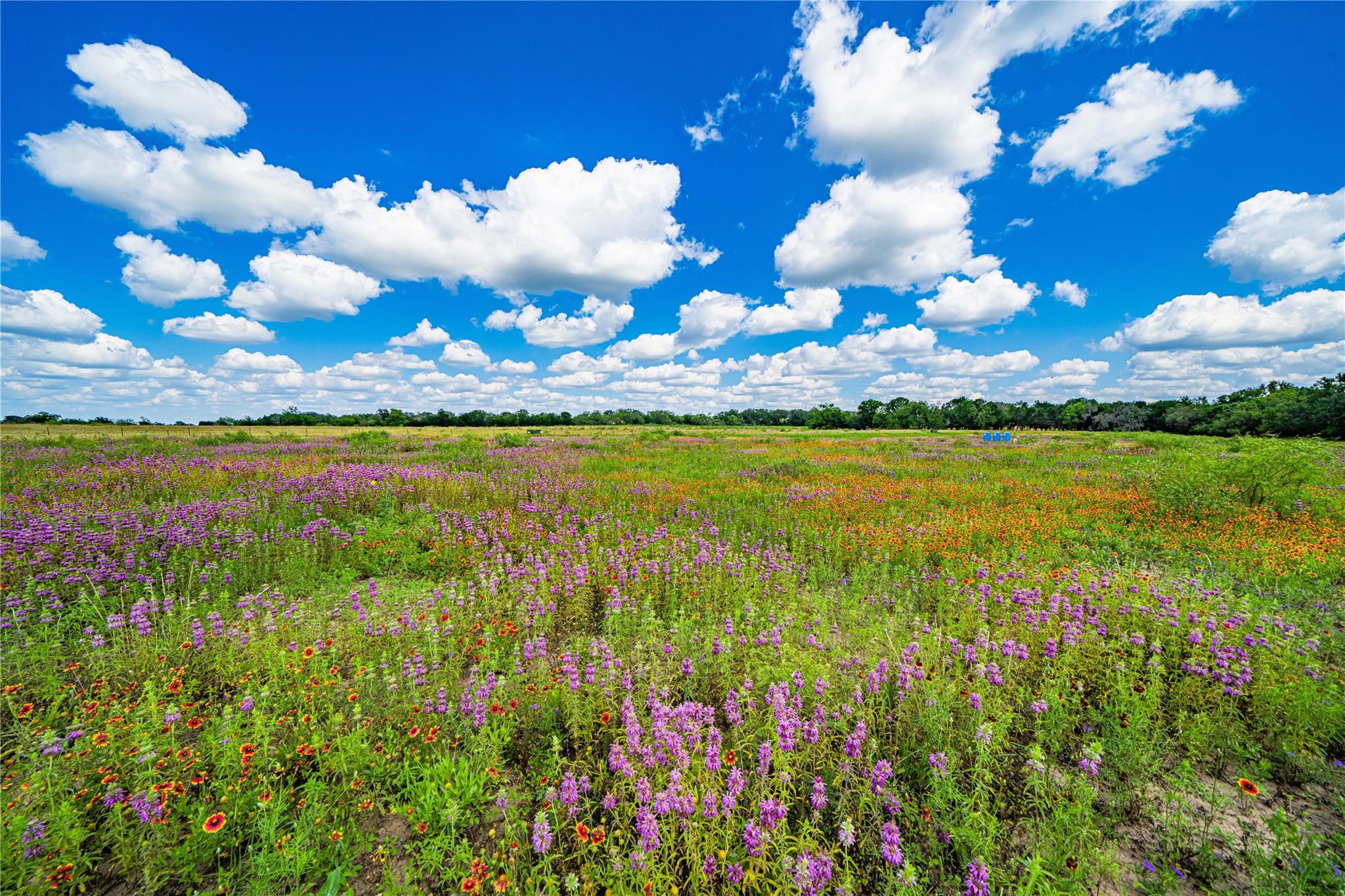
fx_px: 448
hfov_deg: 112.6
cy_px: 448
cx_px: 672
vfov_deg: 90.0
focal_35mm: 12
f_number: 9
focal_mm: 12
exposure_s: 1/400
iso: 100
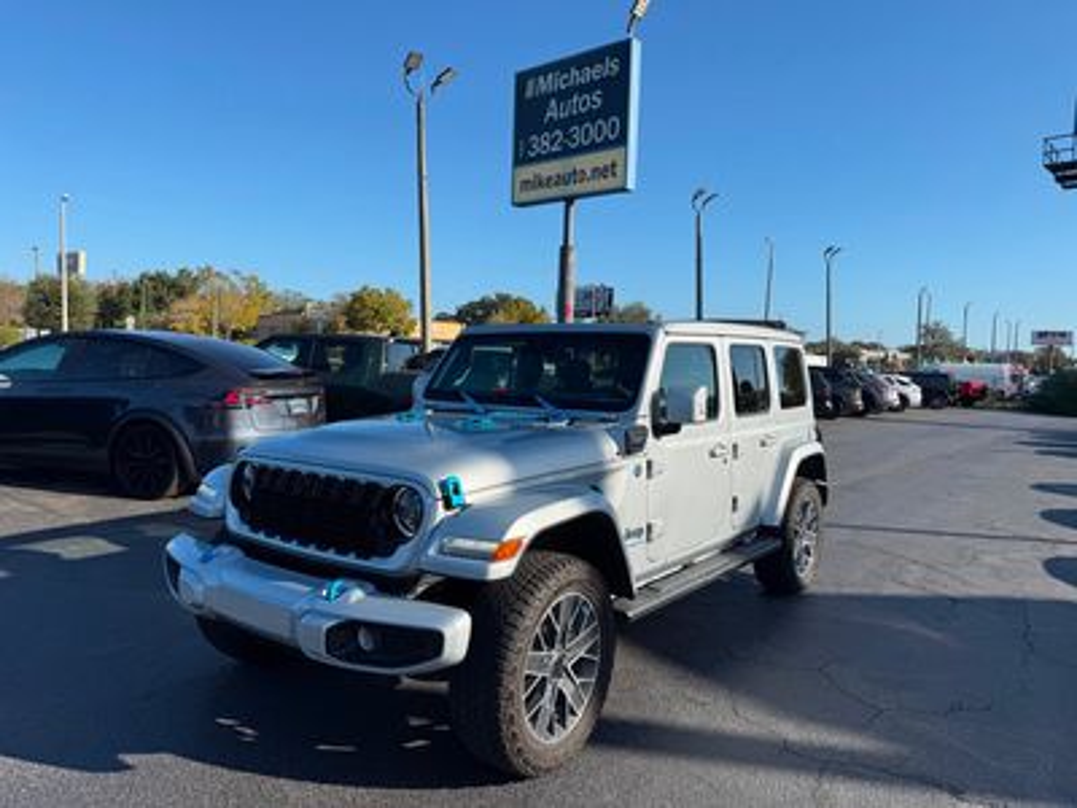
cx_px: 538
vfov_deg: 56.8
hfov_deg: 71.6
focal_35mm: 24
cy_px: 404
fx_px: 747
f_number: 1.78
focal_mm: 6.76
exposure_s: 1/4167
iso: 80
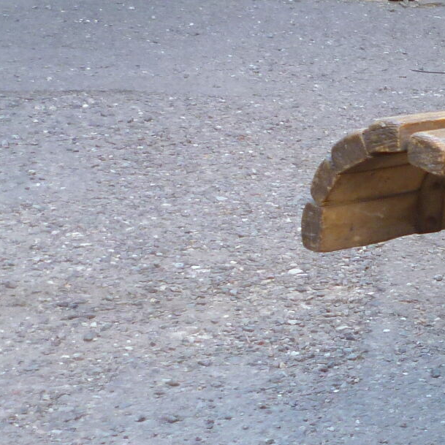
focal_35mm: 104
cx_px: 827
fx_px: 1513
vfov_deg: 16.7
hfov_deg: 14.5
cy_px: 275
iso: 100
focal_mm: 5
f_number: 3.1
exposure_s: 1/60
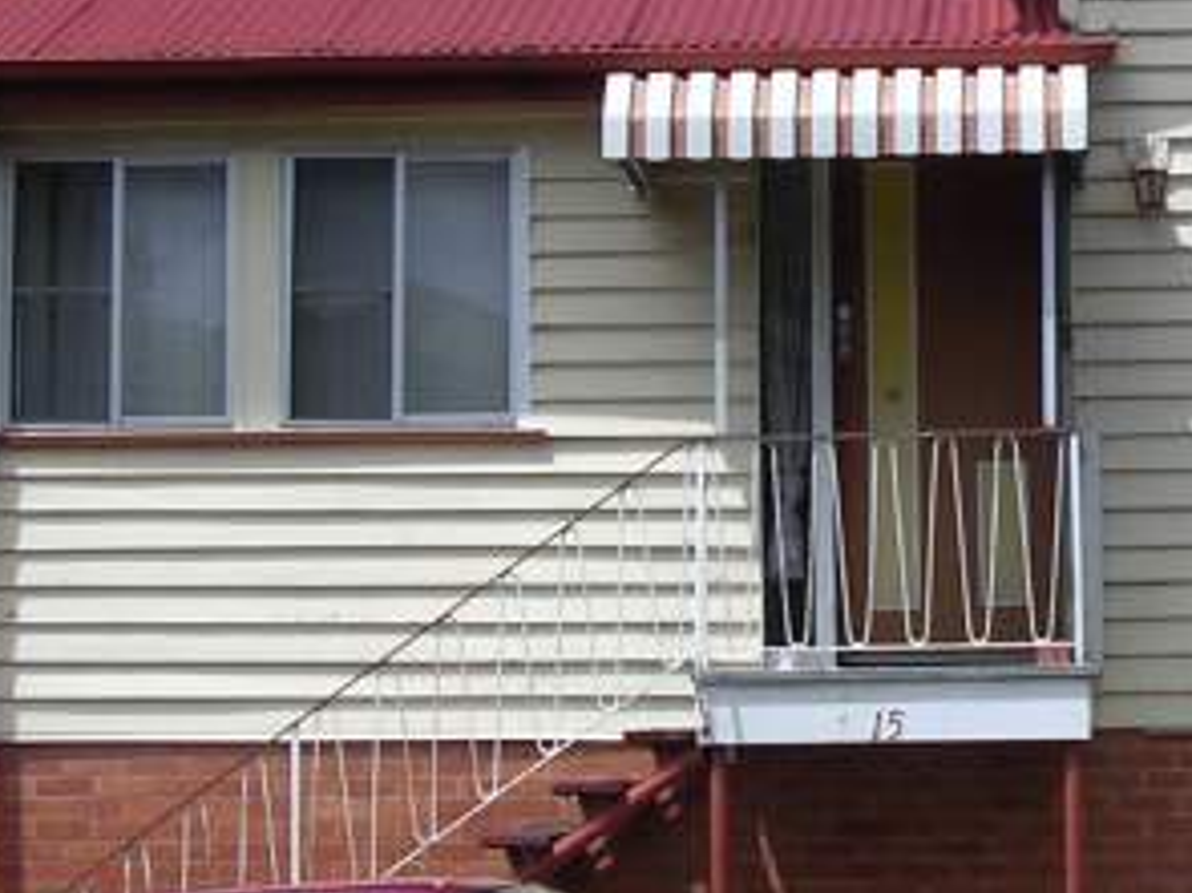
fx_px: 3545
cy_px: 465
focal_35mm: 103
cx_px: 1071
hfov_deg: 18.8
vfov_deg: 14.4
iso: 100
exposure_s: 1/515
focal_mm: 5.8
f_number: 5.6
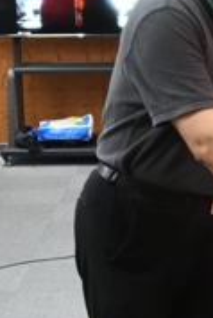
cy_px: 220
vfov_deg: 14.2
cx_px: 286
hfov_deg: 9.4
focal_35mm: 144
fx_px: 1275
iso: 1600
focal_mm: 32
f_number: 3.5
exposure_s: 1/100
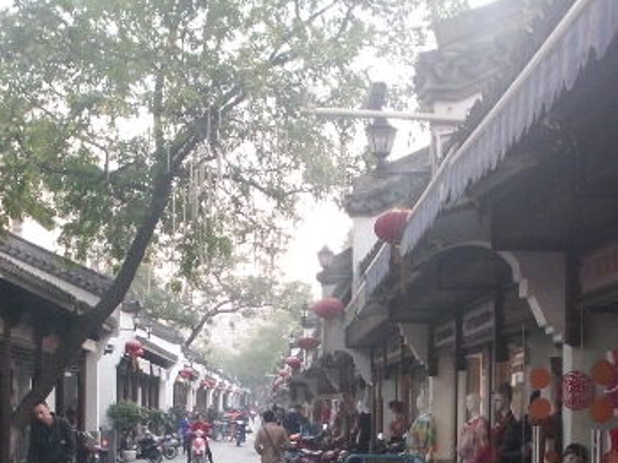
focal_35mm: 76
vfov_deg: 18.8
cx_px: 252
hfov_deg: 25.6
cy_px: 470
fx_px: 1356
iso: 200
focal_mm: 6.3
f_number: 2.9
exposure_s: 1/80
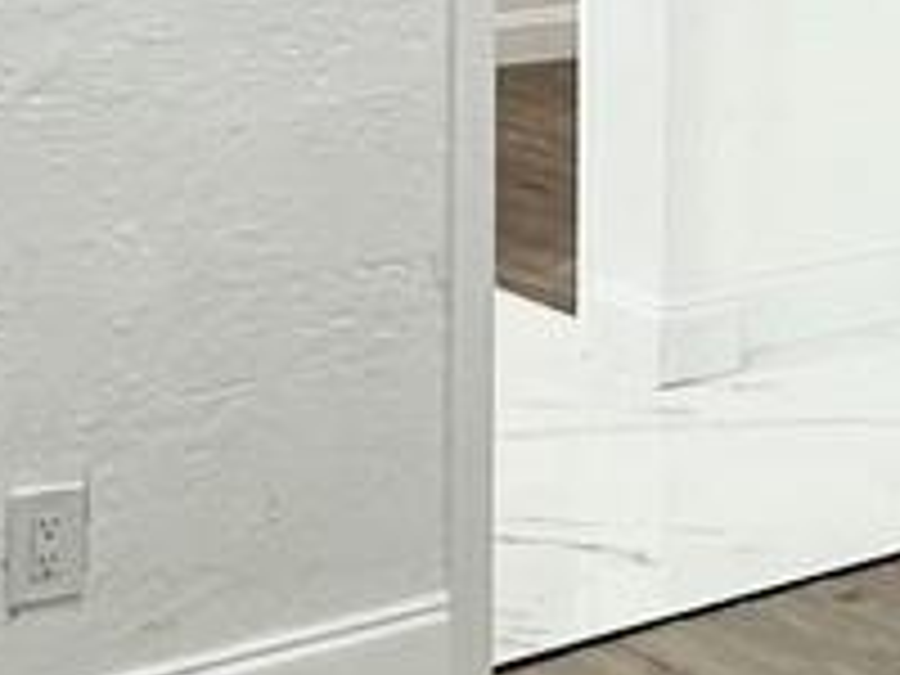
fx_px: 2912
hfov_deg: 16.5
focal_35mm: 112
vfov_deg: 12.5
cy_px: -346
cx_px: 1192
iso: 64
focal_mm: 2.22
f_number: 2.2
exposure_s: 1/120
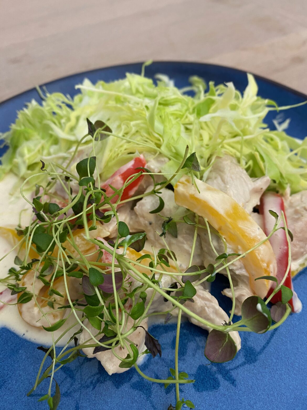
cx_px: 154
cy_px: 205
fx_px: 307
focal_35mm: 26
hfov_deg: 53.1
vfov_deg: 67.3
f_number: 1.8
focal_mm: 4.25
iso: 250
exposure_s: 1/50
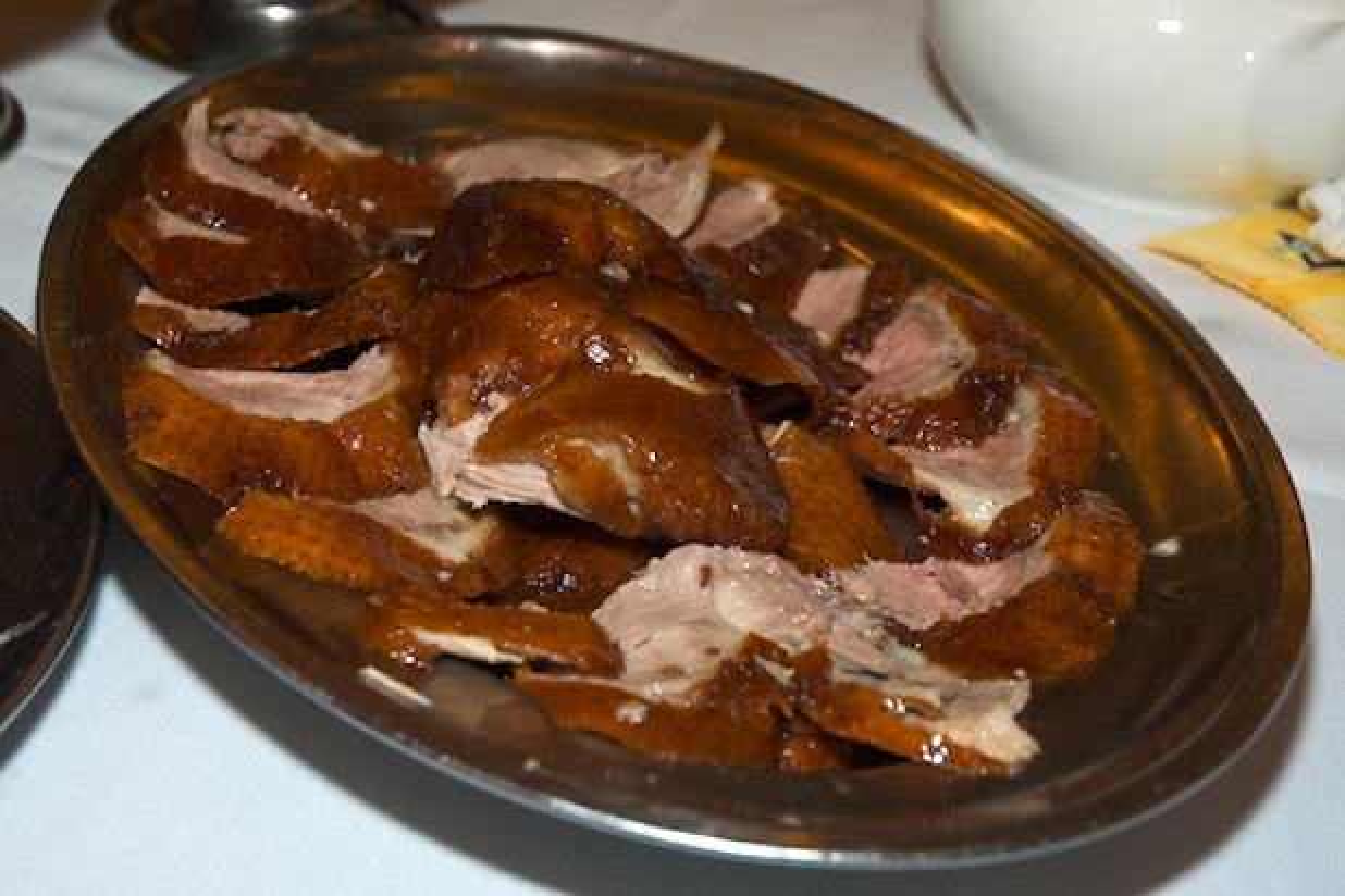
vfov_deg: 22.6
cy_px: 448
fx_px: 2241
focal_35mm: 60
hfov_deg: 33.4
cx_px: 672
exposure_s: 1/60
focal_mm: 40
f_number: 6.3
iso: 1000
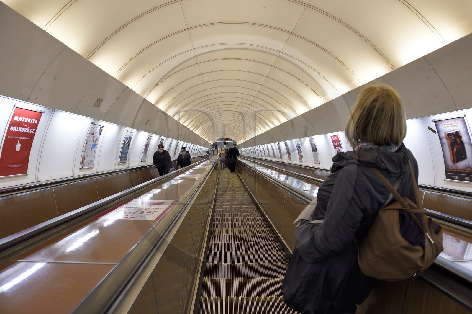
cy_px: 157
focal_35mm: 24
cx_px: 236
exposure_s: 1/80
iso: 1600
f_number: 5.6
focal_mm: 24
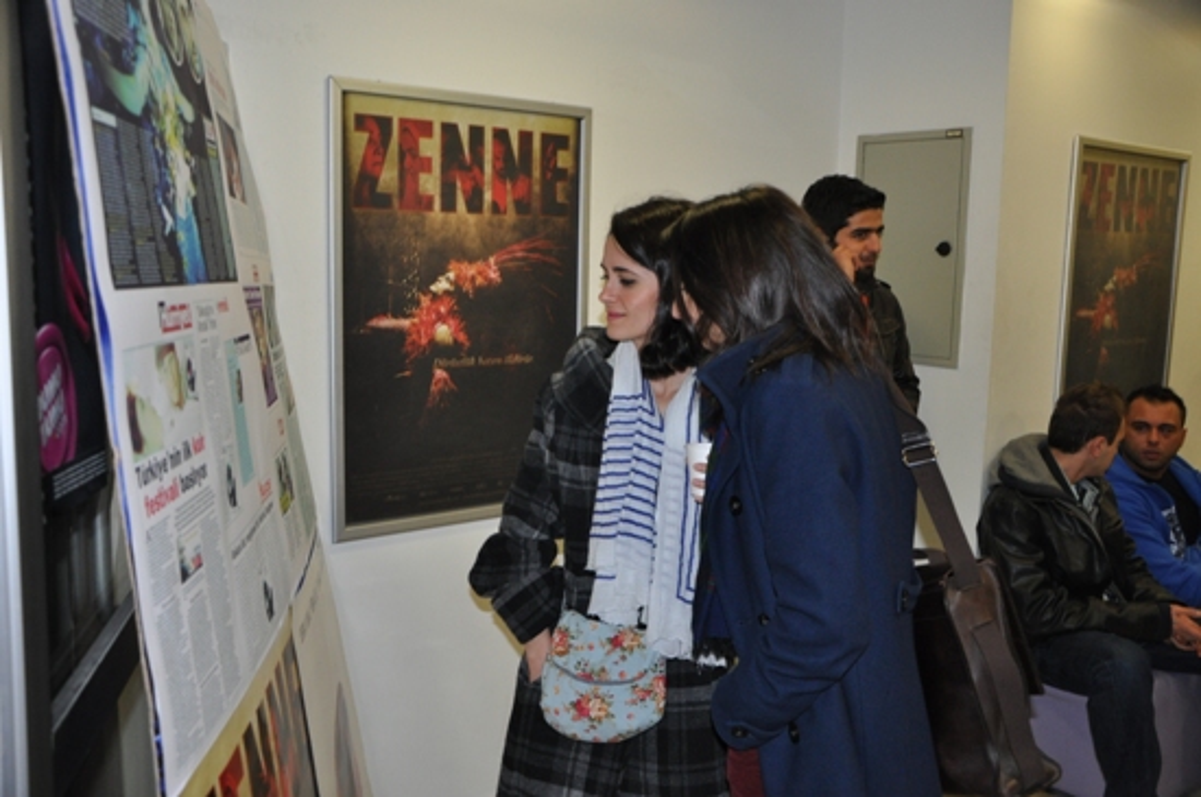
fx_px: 1099
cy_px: 398
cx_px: 600
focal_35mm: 33
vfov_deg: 39.9
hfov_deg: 57.3
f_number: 3.8
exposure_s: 1/60
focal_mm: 22
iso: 800
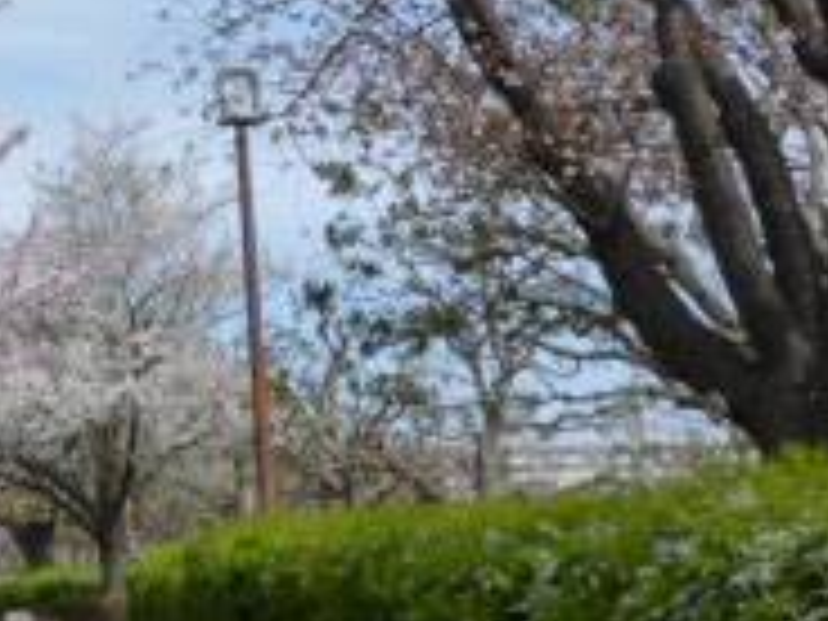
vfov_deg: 16.6
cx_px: -234
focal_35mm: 87
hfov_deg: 20.6
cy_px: -14
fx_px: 2081
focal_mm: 4.5
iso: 125
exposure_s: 1/500
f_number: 4.5
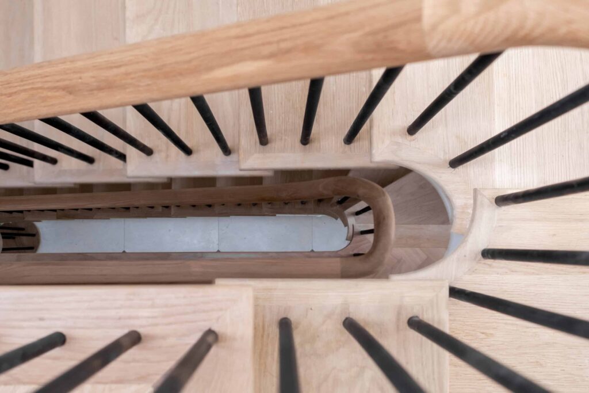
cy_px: 196
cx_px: 294
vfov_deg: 22.6
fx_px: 982
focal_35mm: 60
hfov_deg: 33.4
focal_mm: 40
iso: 800
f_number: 5.6
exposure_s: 1/60
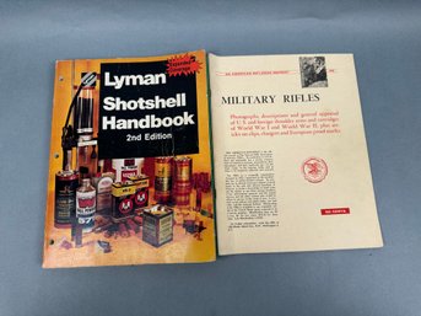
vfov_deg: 56.8
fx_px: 292
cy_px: 158
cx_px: 210
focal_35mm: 24
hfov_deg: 71.6
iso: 64
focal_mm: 6.86
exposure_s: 1/147
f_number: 1.78
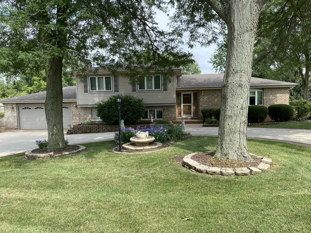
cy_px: 116
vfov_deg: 53.1
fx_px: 234
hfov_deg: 67.3
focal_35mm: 26
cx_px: 156
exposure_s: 1/858
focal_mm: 4.25
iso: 32
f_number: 1.8
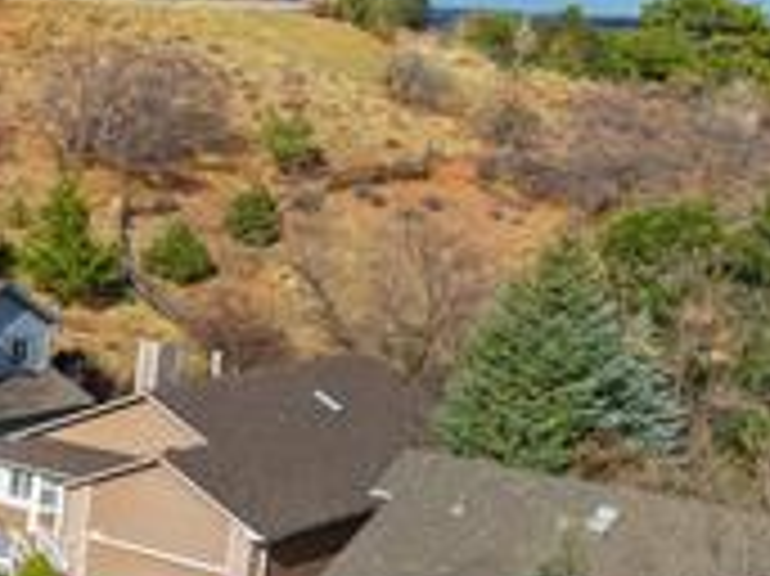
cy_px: 520
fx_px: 1756
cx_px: -657
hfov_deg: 18.6
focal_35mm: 79
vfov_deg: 18.3
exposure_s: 1/1600
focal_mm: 8.38
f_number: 2.8
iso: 100
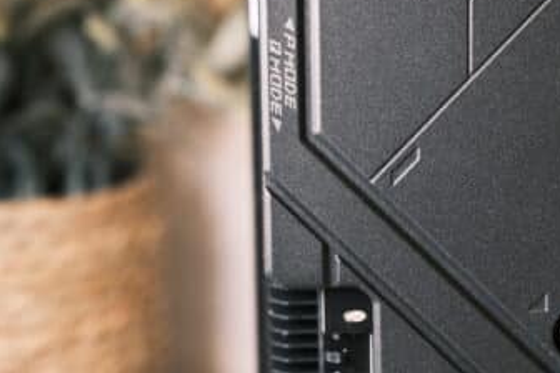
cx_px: 293
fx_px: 1353
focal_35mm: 87
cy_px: 165
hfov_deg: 23.4
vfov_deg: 15.7
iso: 3200
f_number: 8
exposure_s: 1/40
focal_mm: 50
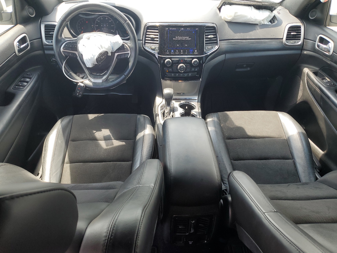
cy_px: 126
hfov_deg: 67.3
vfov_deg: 53.1
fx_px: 253
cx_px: 168
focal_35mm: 26
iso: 50
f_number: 1.5
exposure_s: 1/238
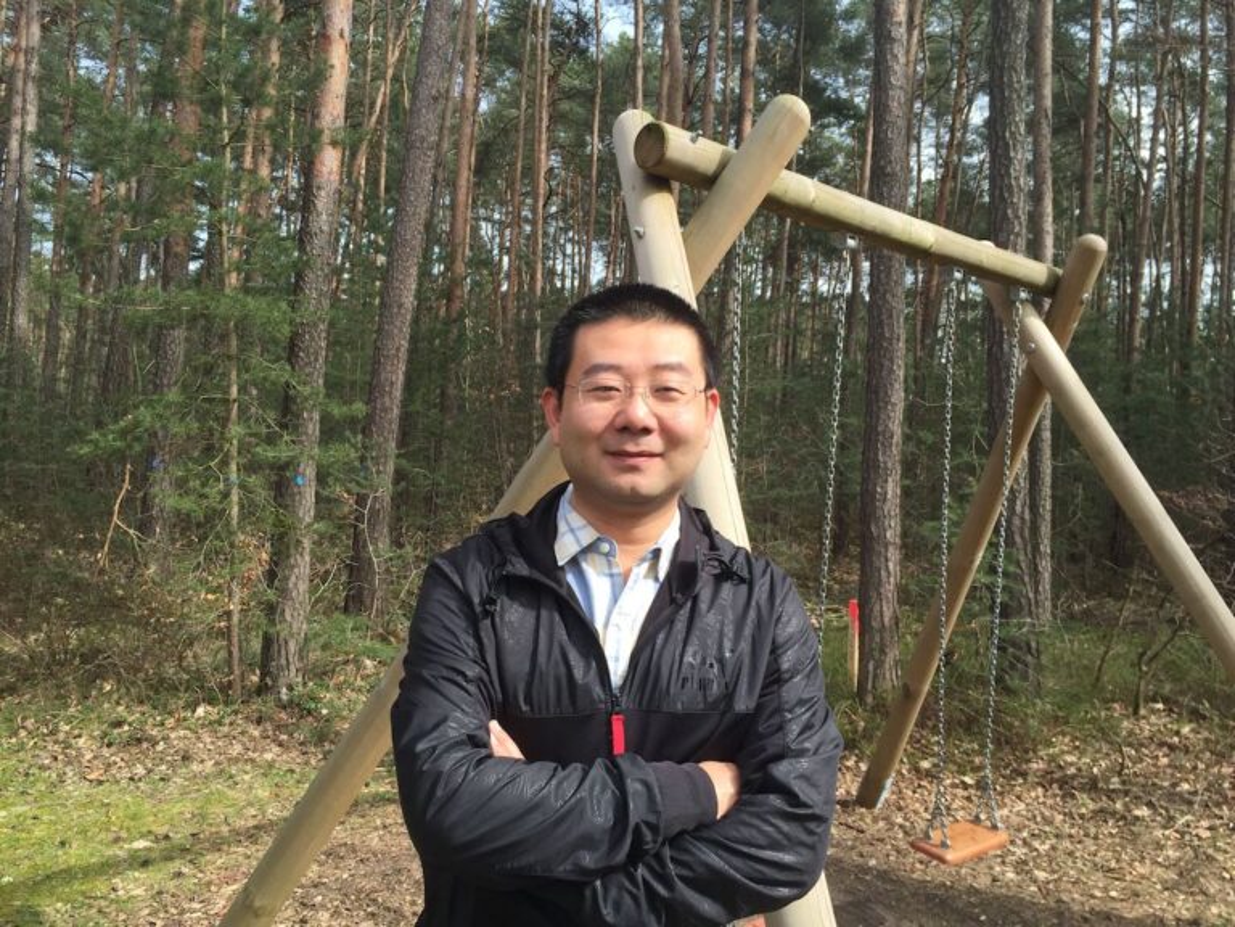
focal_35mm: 29
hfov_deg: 61.7
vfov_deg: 48.2
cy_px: 464
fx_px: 1035
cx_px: 618
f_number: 2.2
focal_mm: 4.15
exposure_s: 1/501
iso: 32
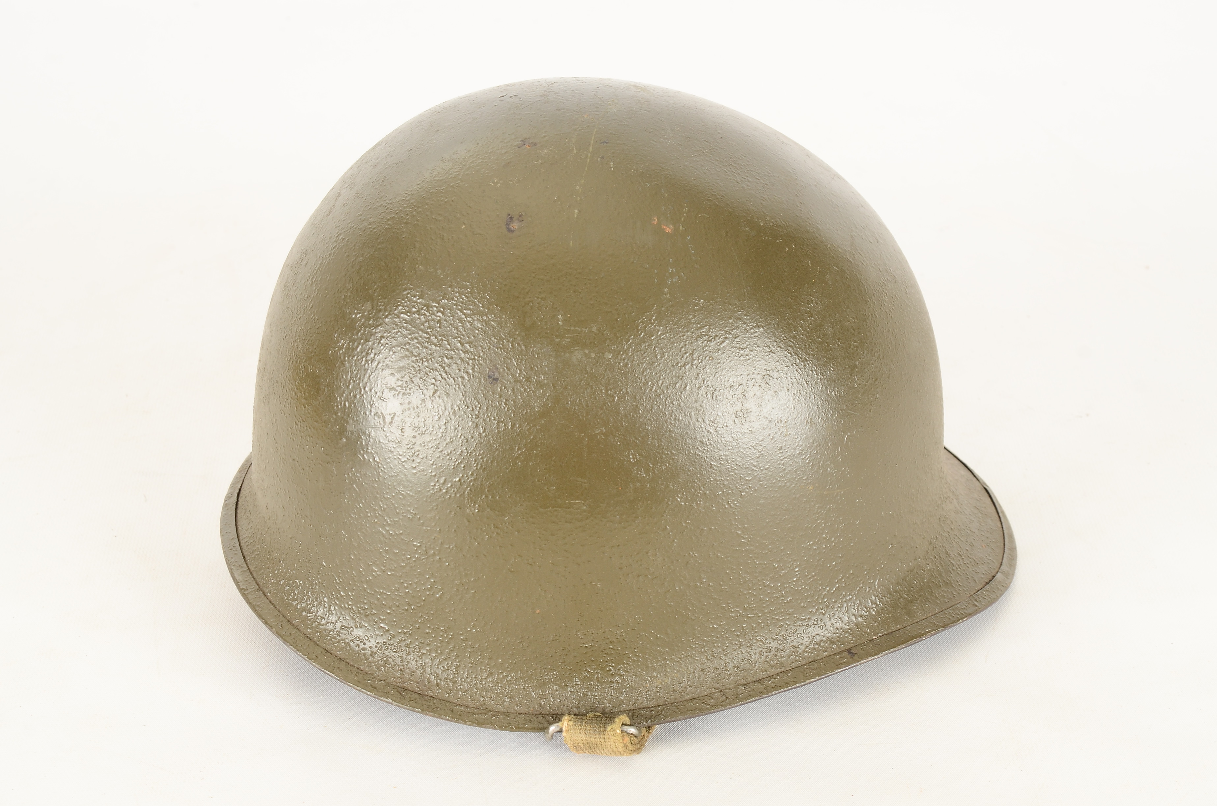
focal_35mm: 82
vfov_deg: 16.5
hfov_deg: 24.7
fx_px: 2783
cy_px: 403
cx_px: 608
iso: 320
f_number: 10
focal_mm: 55
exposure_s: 1/60
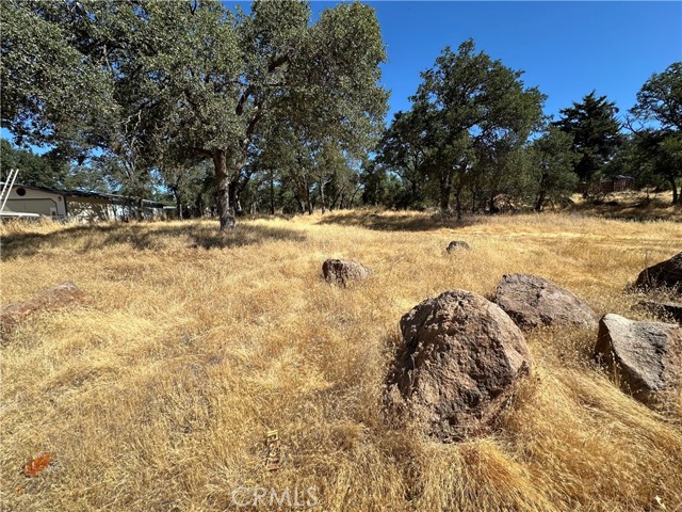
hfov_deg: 102.1
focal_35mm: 14
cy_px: 256
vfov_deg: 85.7
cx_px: 341
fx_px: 276
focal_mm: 2.22
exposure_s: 1/1984
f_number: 2.2
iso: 50
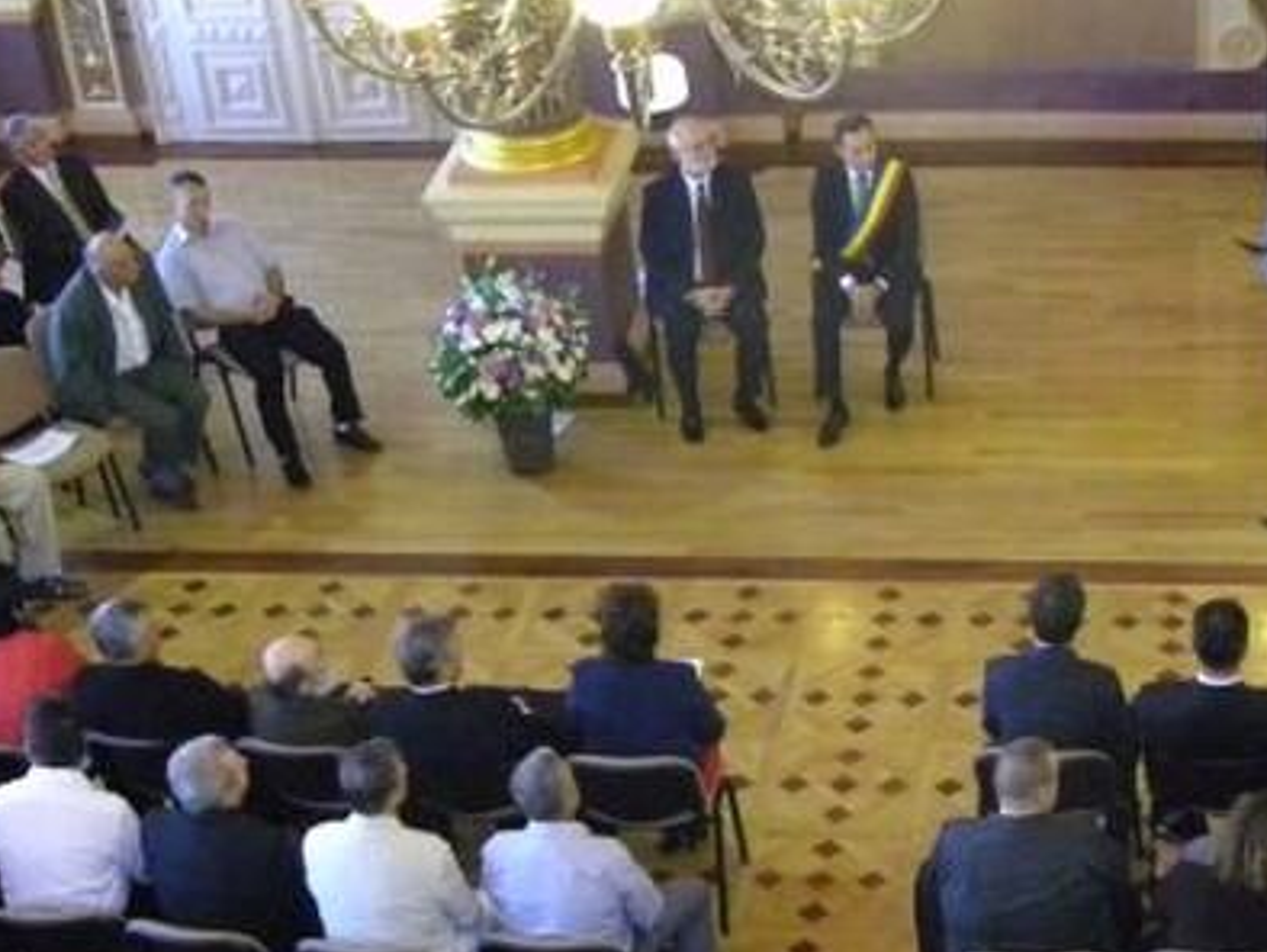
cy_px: 793
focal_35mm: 78
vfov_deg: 18.7
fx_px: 2857
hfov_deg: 24.4
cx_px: 1113
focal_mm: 7.3
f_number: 3.8
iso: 800
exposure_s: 1/30
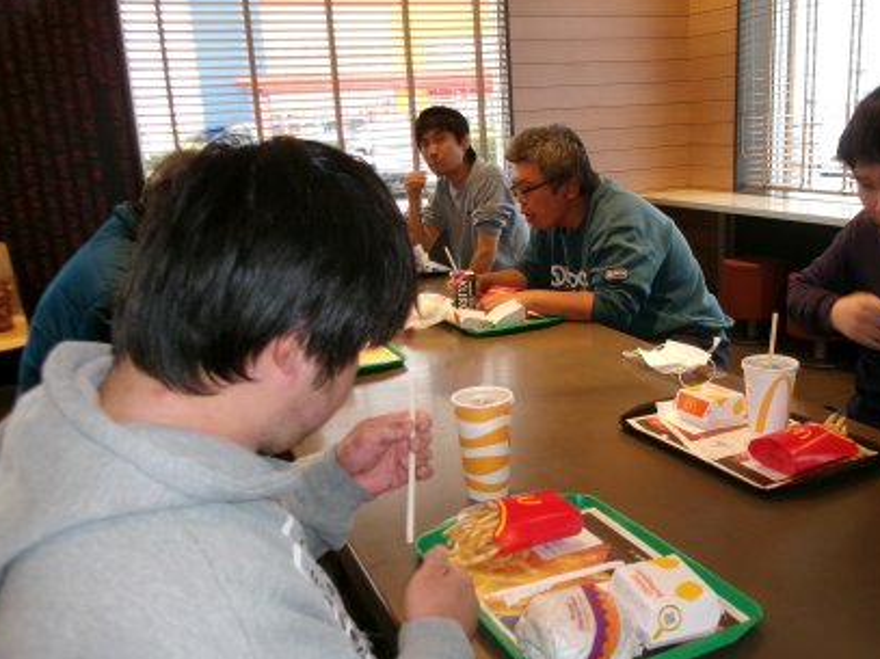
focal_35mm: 33
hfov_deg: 55.2
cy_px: 339
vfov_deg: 42.9
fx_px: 839
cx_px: 495
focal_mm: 5.1
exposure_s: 1/34
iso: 200
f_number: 3.9
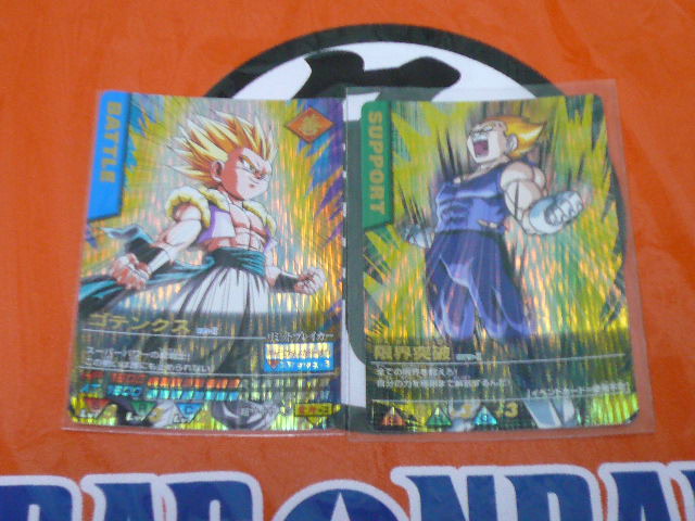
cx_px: 348
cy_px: 260
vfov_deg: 19.9
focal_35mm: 74
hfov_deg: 26.3
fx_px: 1486
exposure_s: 1/10
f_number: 3.6
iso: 200
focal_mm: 8.1
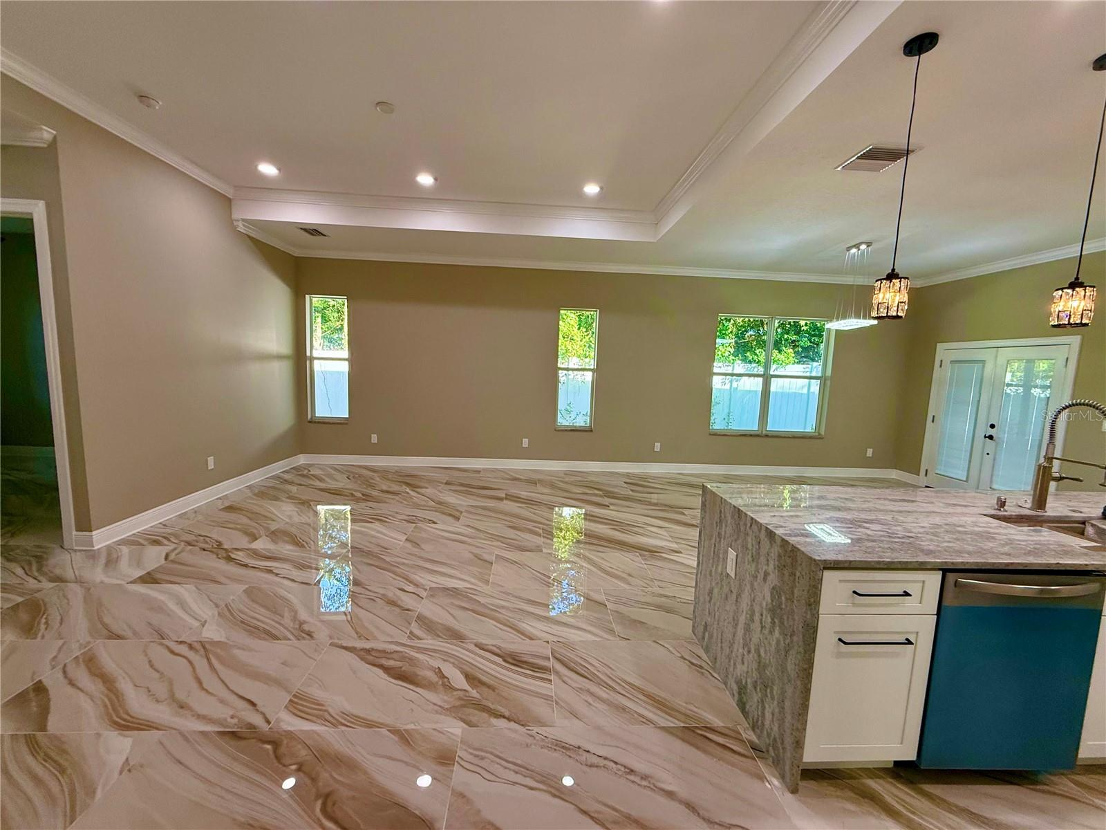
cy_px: 415
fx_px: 447
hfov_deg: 102.1
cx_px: 553
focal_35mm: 14
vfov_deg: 85.7
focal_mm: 2.22
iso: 160
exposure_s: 1/120
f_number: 2.2
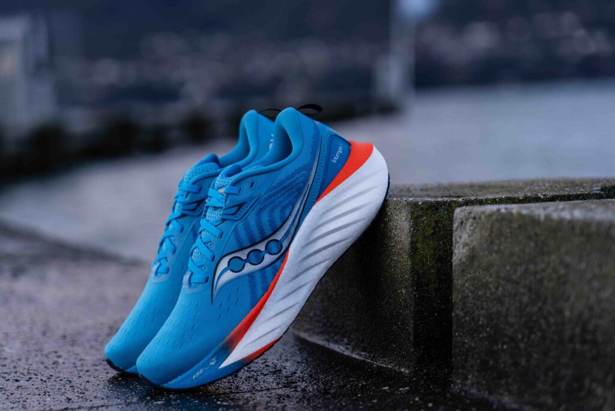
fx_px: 1795
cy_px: 206
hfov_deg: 19.4
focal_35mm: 105
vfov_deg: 13.1
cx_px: 308
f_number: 4
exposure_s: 1/320
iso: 320
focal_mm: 105
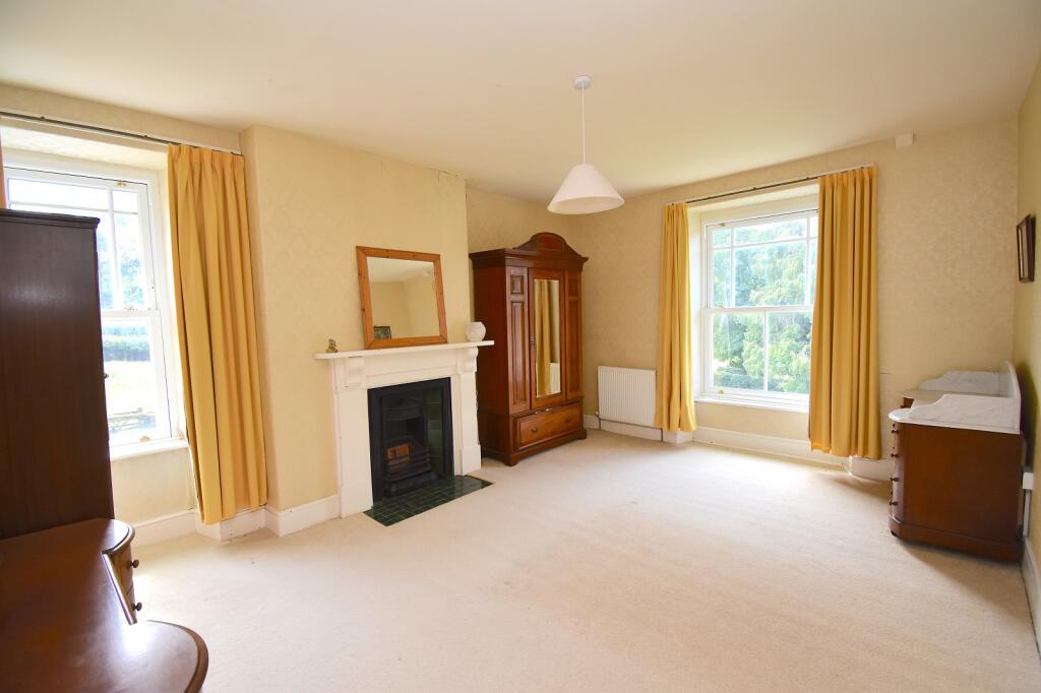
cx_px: 520
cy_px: 346
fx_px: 434
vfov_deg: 77.3
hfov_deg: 100.4
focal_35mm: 15
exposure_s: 1/200
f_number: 5
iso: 400
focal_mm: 10
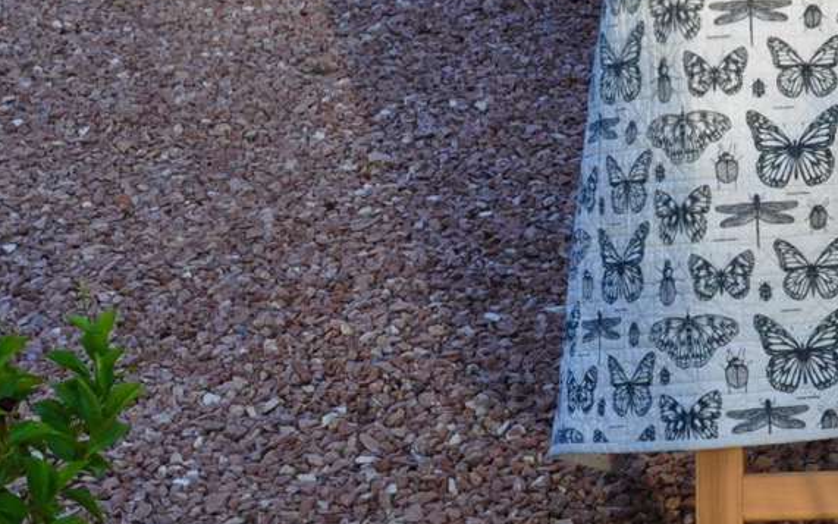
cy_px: -102
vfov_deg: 8.4
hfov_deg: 13.2
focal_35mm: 154
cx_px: 1058
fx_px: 3517
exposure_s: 1/80
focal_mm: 32
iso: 200
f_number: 9
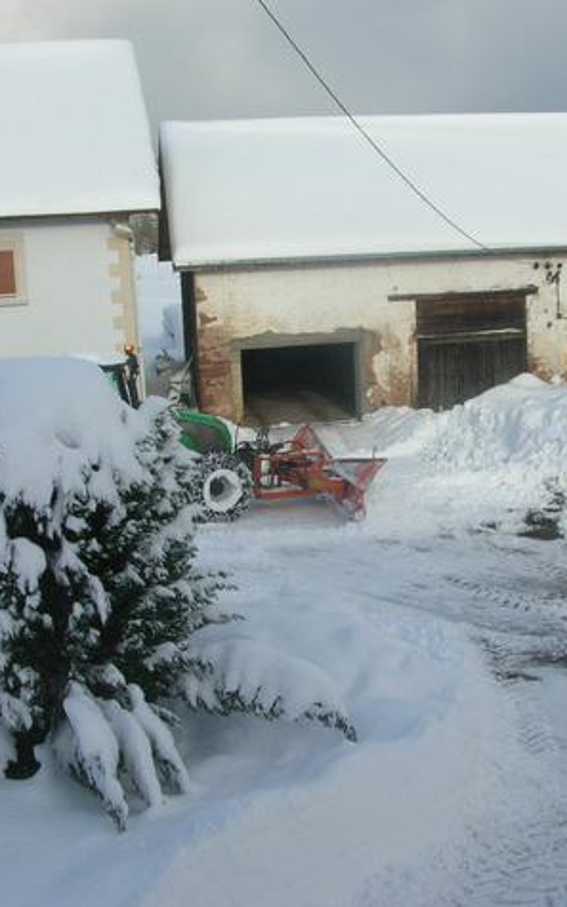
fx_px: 1236
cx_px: 372
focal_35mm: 50
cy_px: 456
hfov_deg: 25.7
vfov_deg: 40.3
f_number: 5.6
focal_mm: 5.8
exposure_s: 1/204
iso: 50
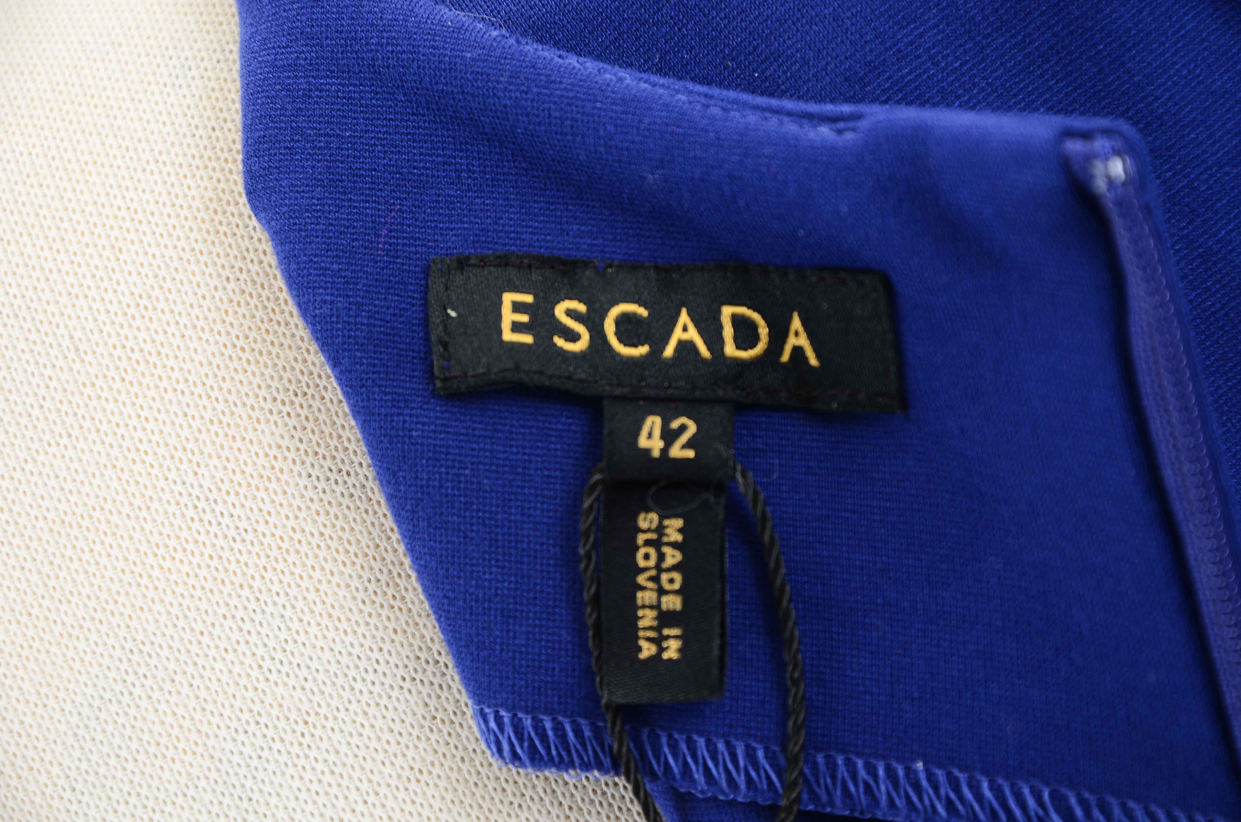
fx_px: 5418
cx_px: 620
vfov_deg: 8.7
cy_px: 411
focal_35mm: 158
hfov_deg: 13.1
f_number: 7.1
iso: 160
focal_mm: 105
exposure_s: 1/80
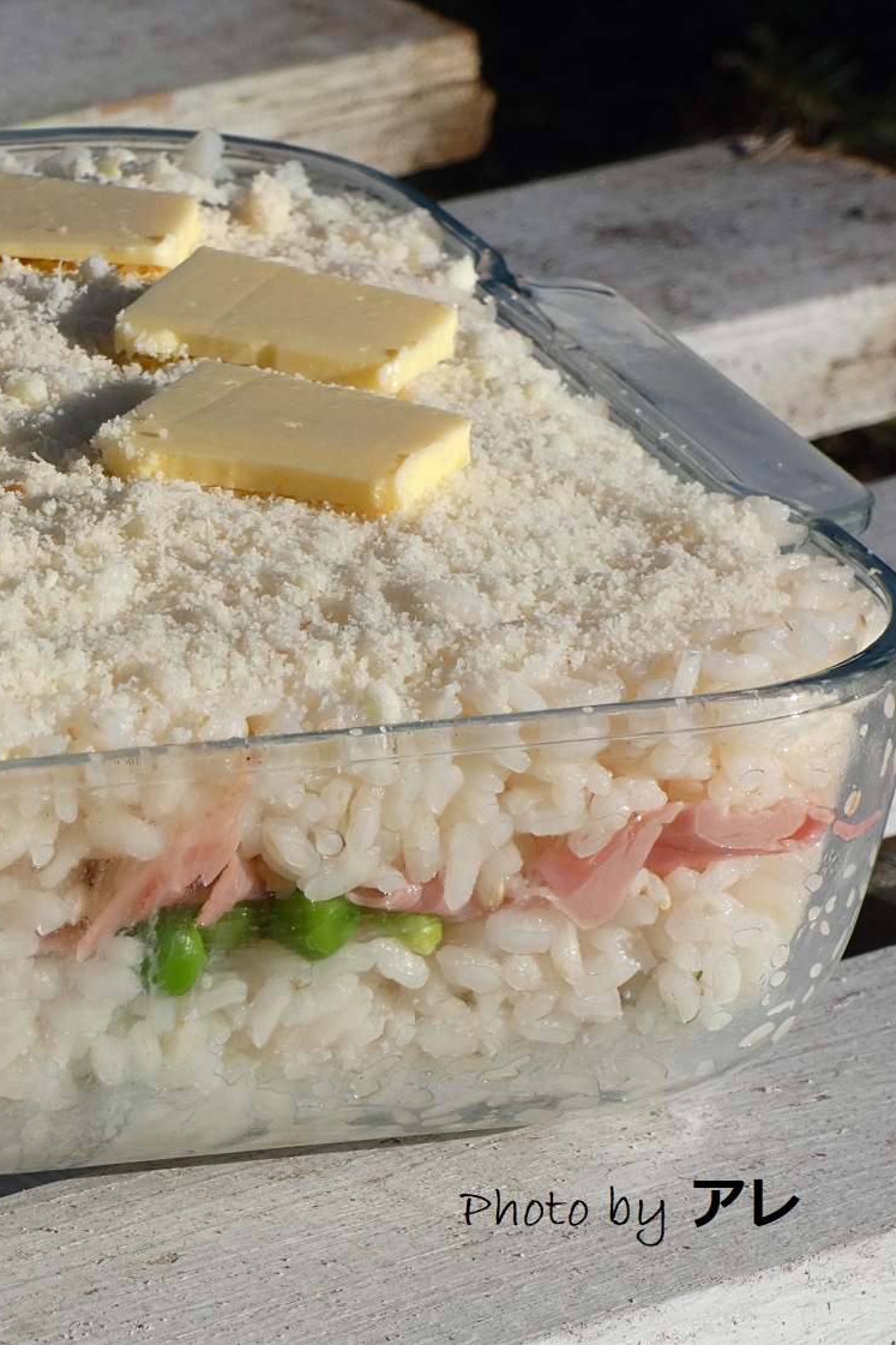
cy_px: 672
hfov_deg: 4.5
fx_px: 11277
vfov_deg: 6.8
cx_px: 192
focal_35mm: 302
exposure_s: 1/320
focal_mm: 38.9
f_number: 7.1
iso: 80
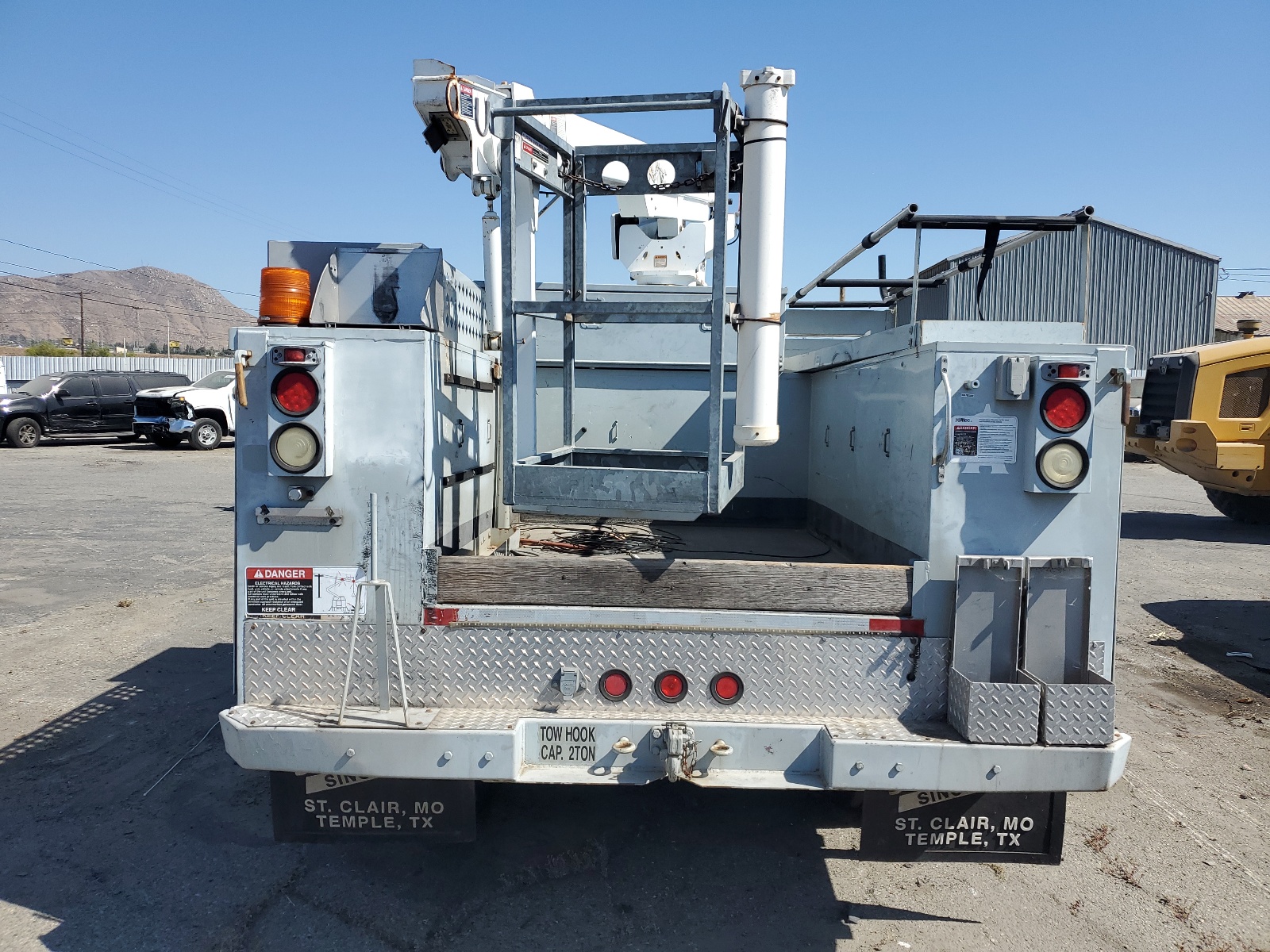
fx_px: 954
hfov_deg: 67.3
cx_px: 635
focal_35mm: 26
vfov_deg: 53.1
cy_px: 476
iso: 50
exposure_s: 1/3333
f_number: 1.5
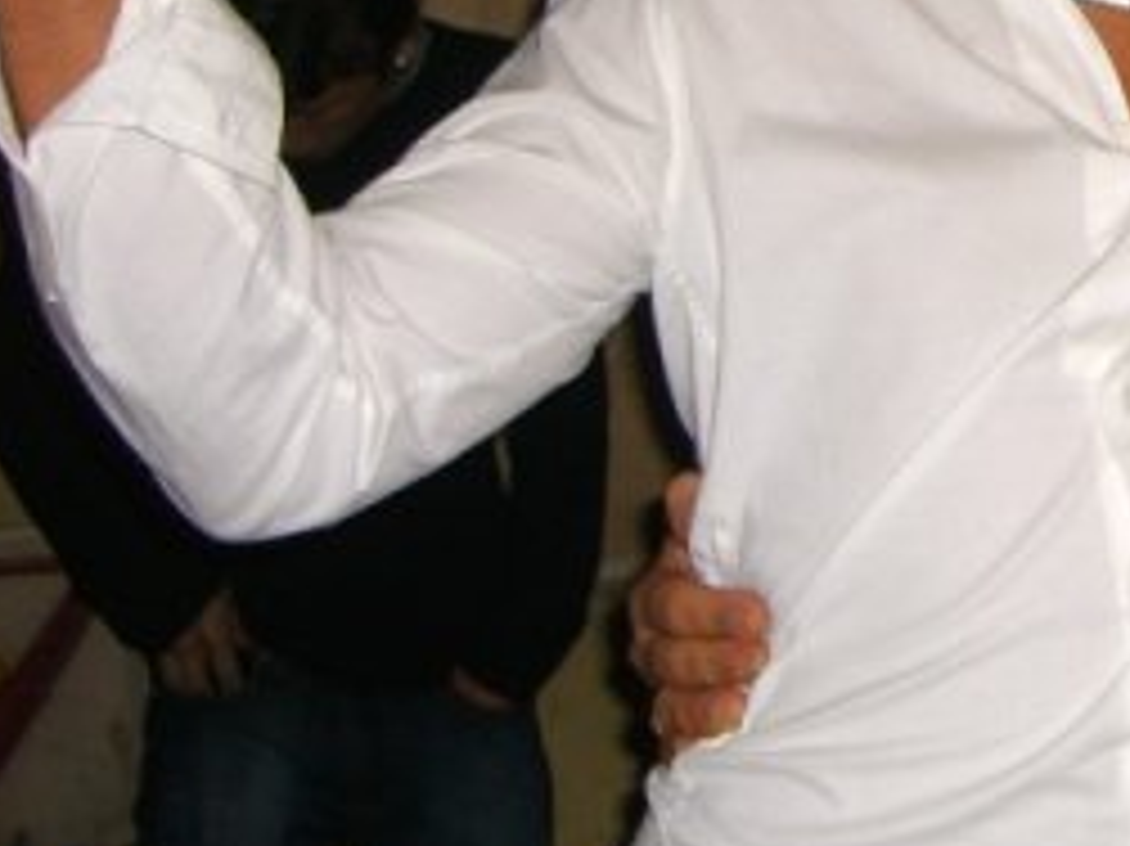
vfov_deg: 15.8
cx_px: 1337
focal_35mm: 91
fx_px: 2969
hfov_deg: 20.3
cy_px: -90
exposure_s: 1/60
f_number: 2.8
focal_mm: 7.9
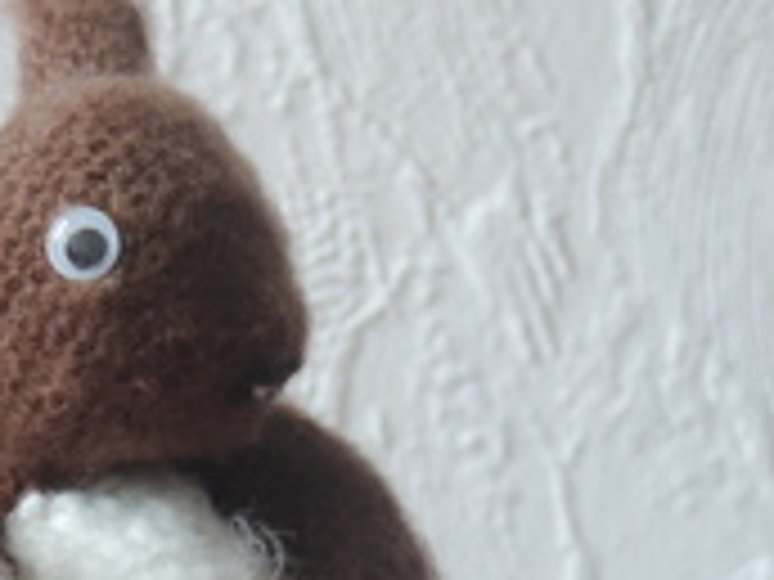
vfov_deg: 4.7
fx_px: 7021
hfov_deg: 6.3
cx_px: 52
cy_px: 499
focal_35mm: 314
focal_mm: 27.6
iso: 640
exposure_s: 1/30
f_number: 4.4
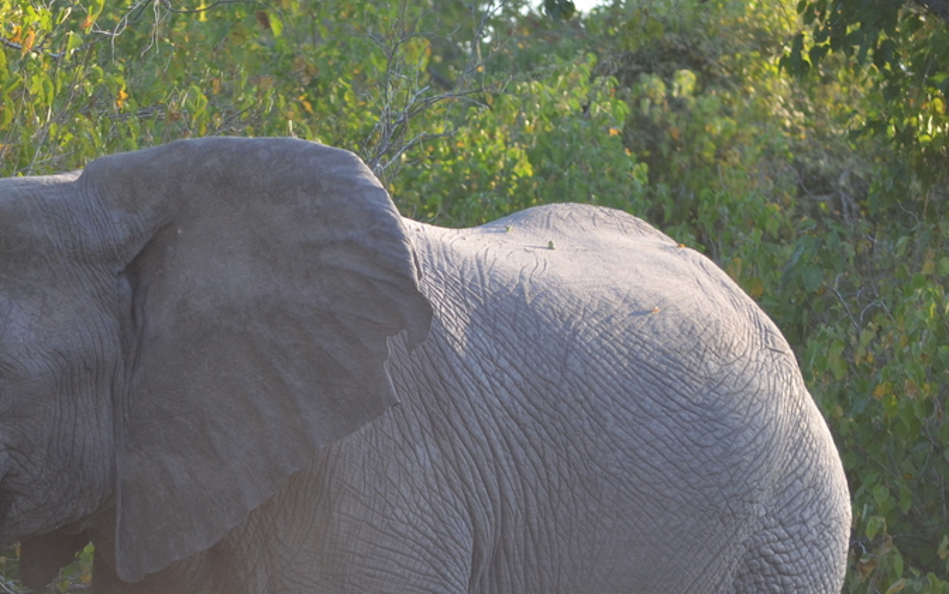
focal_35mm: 435
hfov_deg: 4.8
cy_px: 494
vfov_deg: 3.0
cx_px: 227
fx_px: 11253
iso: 400
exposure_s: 1/400
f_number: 4.8
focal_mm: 150
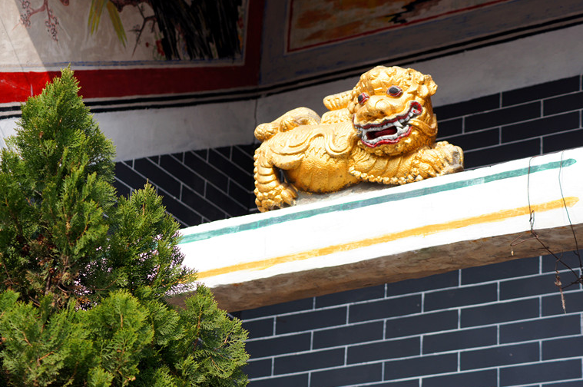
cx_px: 283
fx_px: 1917
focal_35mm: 119
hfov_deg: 17.3
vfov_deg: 11.5
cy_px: 196
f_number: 5.6
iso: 100
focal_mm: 75
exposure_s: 1/320
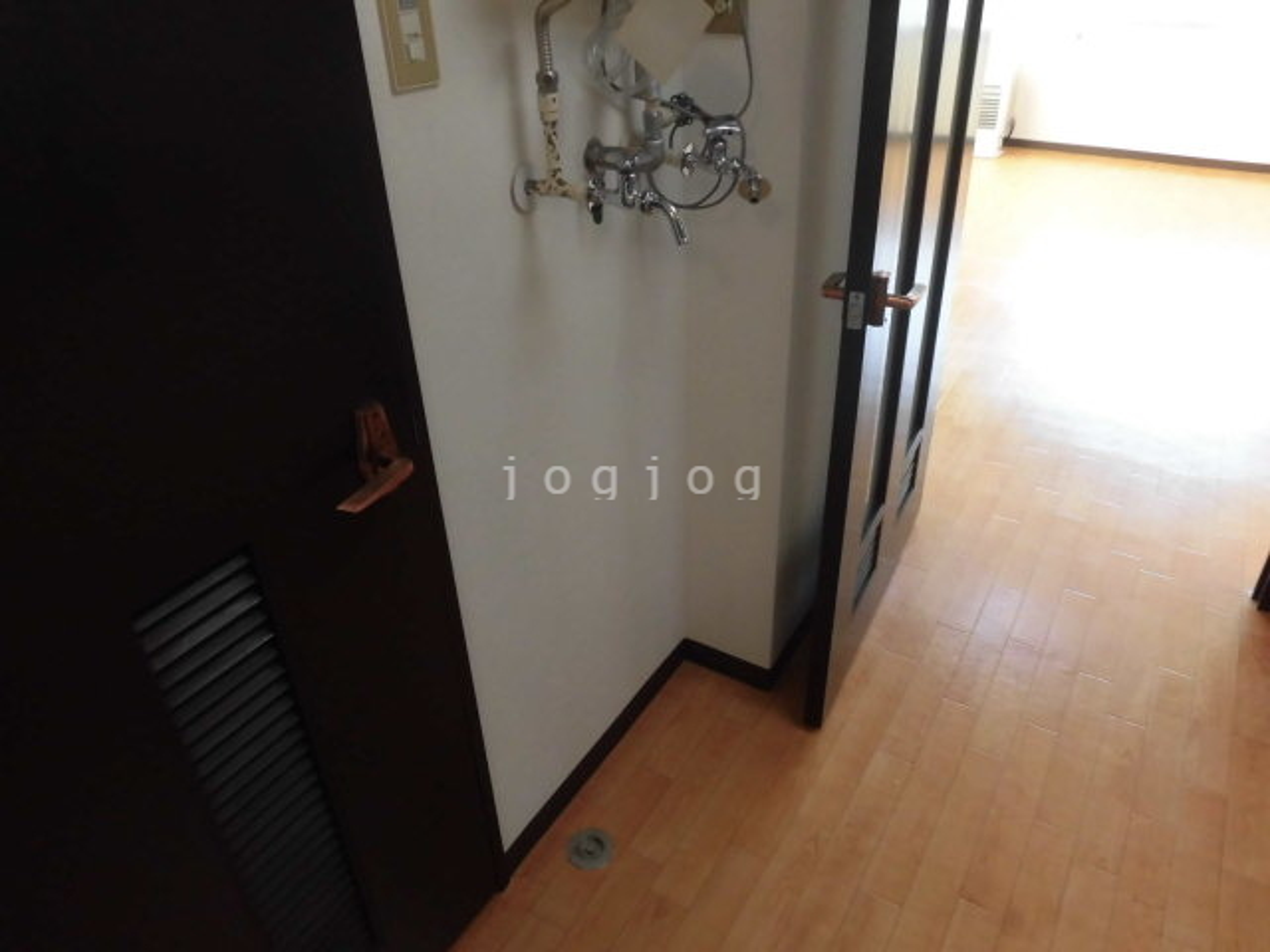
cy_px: 476
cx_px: 635
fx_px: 881
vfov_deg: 56.8
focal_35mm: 24
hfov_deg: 71.6
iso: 250
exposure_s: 1/40
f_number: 3.1
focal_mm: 4.3
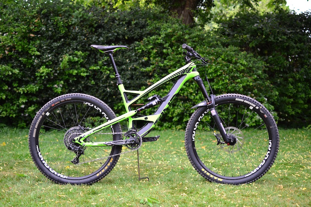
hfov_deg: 37.9
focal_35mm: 52
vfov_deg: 25.7
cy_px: 104
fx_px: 453
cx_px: 156
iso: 100
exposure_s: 1/200
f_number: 1.8
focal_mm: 35
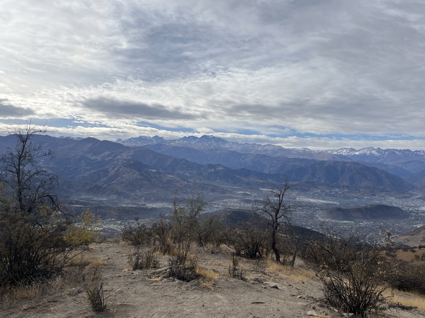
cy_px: 159
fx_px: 319
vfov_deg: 53.1
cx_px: 212
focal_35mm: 26
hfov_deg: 67.3
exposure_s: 1/7874
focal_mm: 5.1
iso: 50
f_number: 1.6
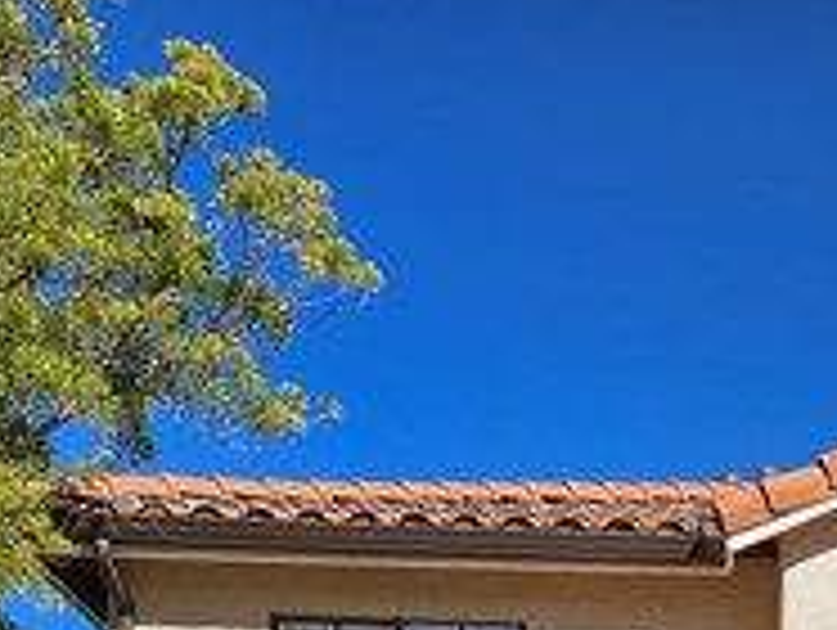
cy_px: 1040
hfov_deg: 23.4
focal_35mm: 79
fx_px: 1913
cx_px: 882
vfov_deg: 16.4
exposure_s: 1/2969
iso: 25
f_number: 1.8
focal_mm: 5.4
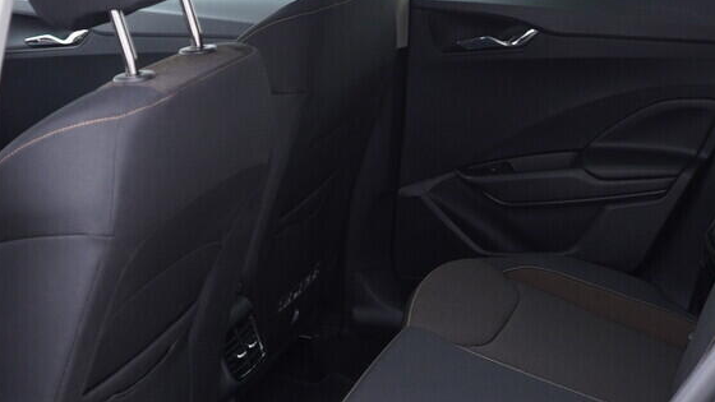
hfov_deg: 30.5
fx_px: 1308
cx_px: 401
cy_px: 298
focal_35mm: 69
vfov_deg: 17.4
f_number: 2.8
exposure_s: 1/40
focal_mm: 24
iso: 250
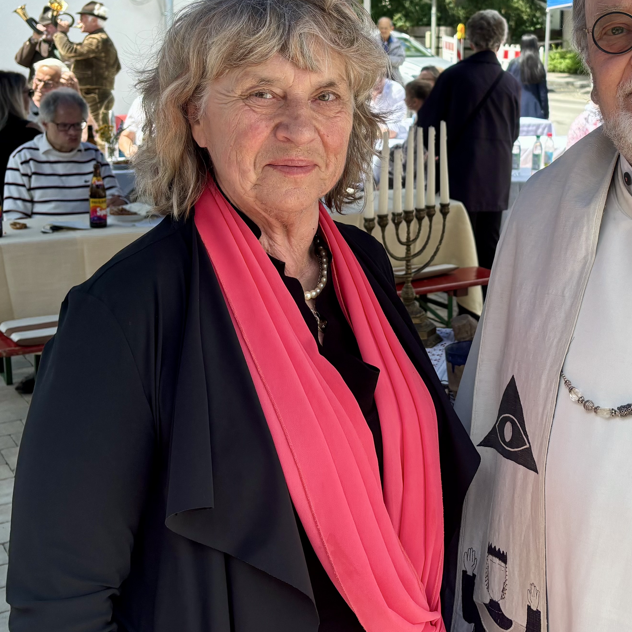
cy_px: 170
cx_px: 463
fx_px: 1033
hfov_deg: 33.4
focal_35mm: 50
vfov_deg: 33.4
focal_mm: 5.96
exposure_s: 1/978
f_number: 1.6
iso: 50
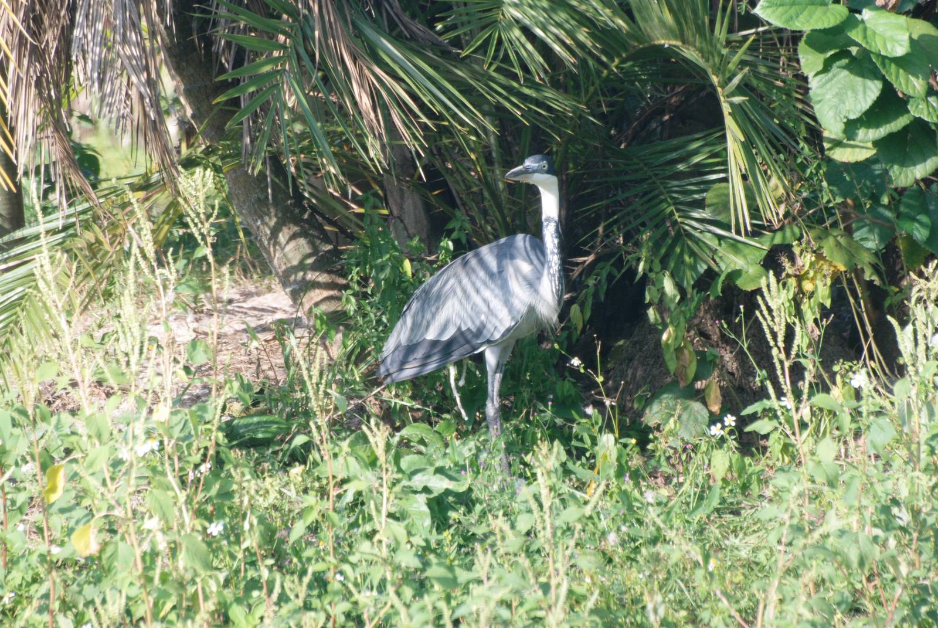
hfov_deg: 4.6
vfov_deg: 3.1
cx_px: 469
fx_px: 11739
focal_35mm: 450
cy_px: 314
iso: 400
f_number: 6.3
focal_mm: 300
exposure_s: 1/160
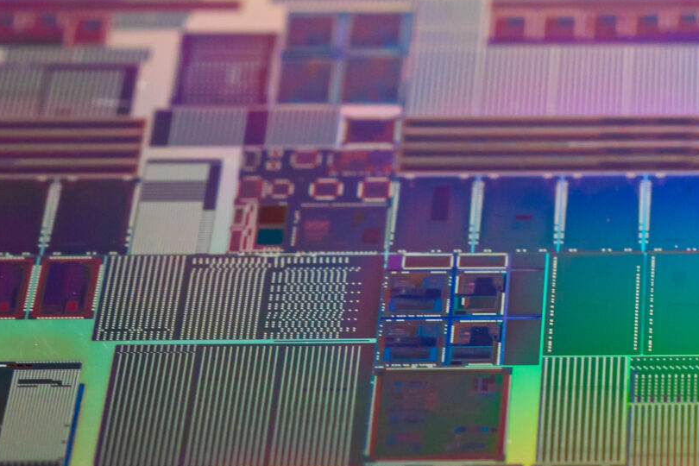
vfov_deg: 8.7
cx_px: 861
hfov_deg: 12.7
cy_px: 270
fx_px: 3068
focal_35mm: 158
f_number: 8
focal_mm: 50
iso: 800
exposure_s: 1/60
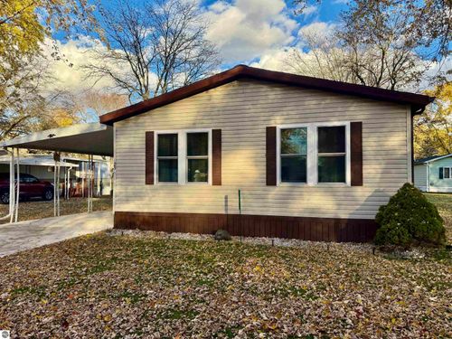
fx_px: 313
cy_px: 170
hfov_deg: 71.6
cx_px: 226
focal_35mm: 24
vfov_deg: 56.8
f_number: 1.78
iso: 100
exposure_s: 1/1337
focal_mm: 6.76
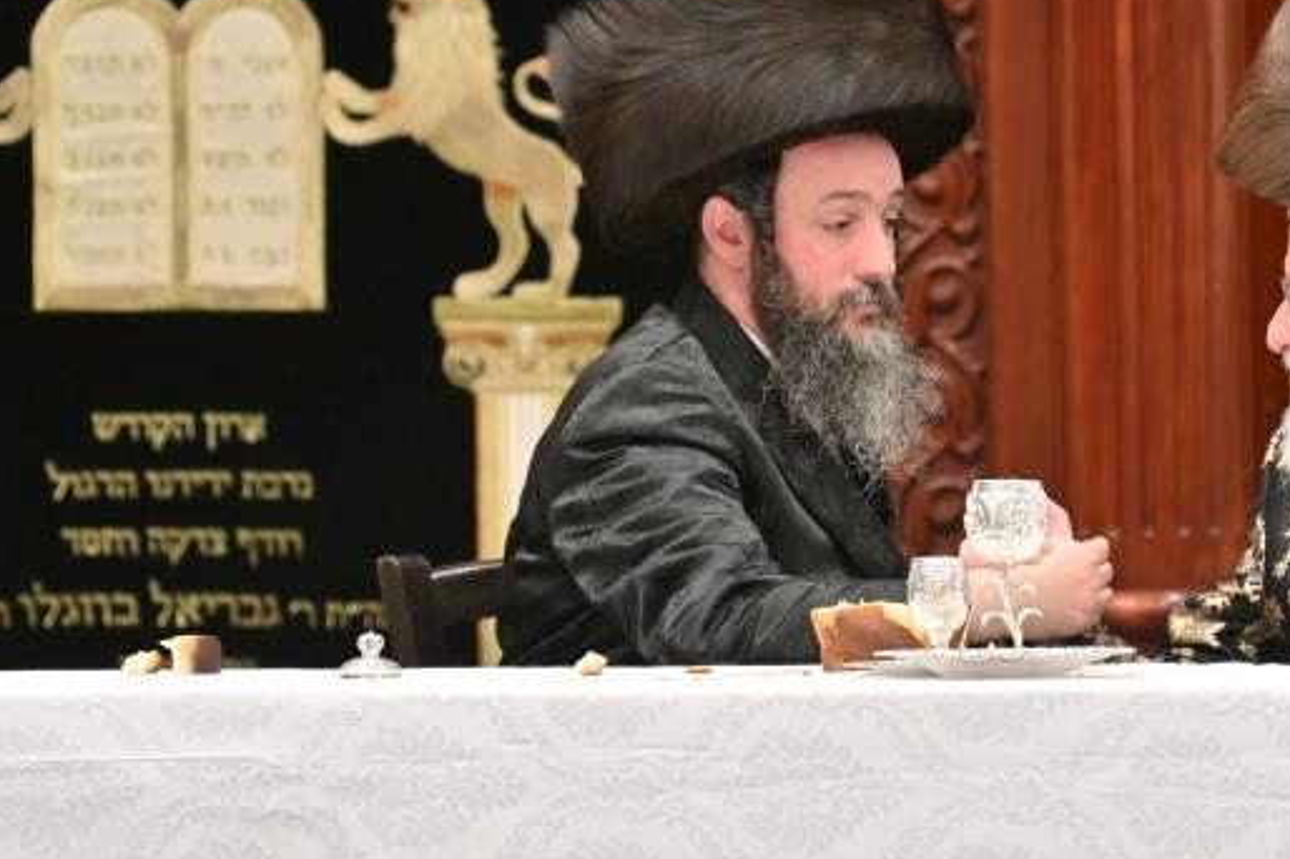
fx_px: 21414
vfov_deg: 2.3
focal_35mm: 598
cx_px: 1144
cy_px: 316
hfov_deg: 3.4
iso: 250
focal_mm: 200
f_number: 2.8
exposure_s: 1/250
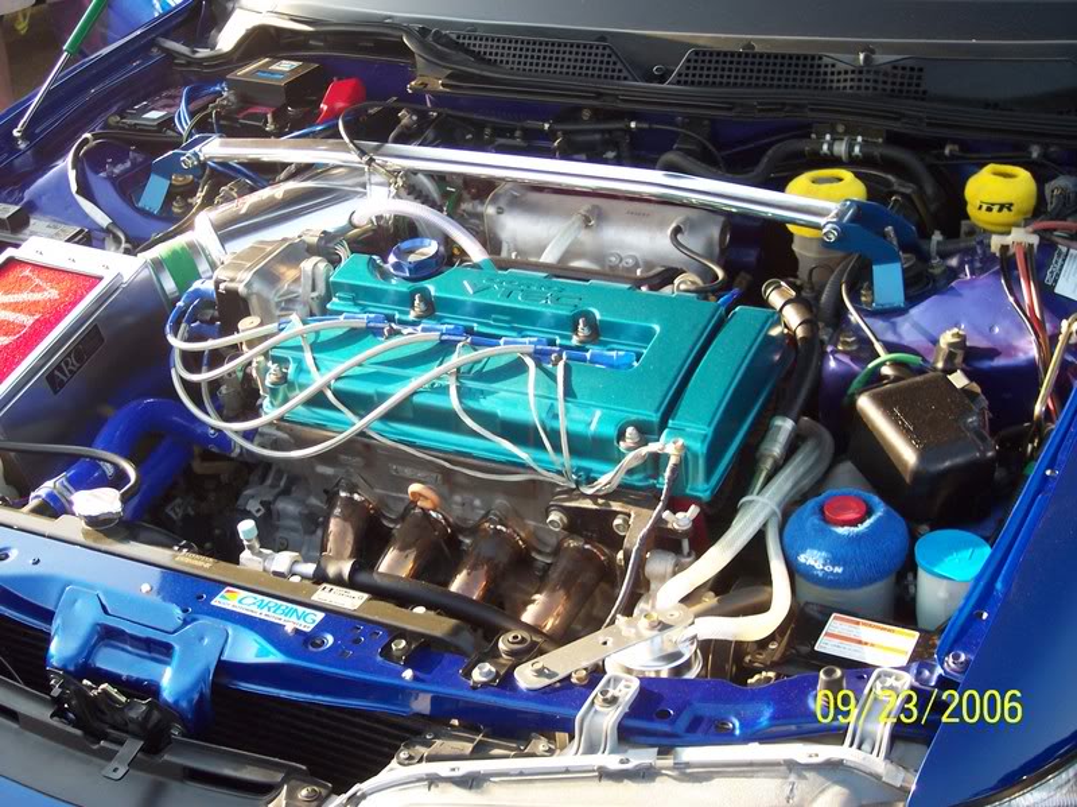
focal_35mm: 51
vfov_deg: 28.5
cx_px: 538
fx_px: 1586
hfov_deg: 37.5
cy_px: 404
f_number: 3.4
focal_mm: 10.7
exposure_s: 1/180
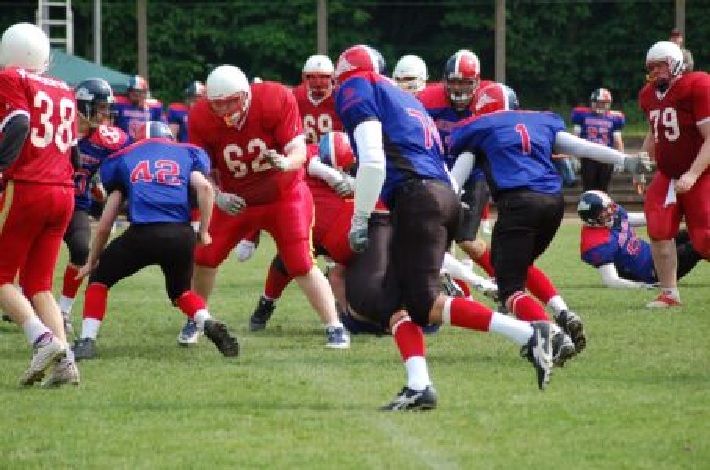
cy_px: 235
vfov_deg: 6.1
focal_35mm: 225
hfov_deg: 9.2
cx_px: 355
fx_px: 4428
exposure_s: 1/1000
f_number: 4.5
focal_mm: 150
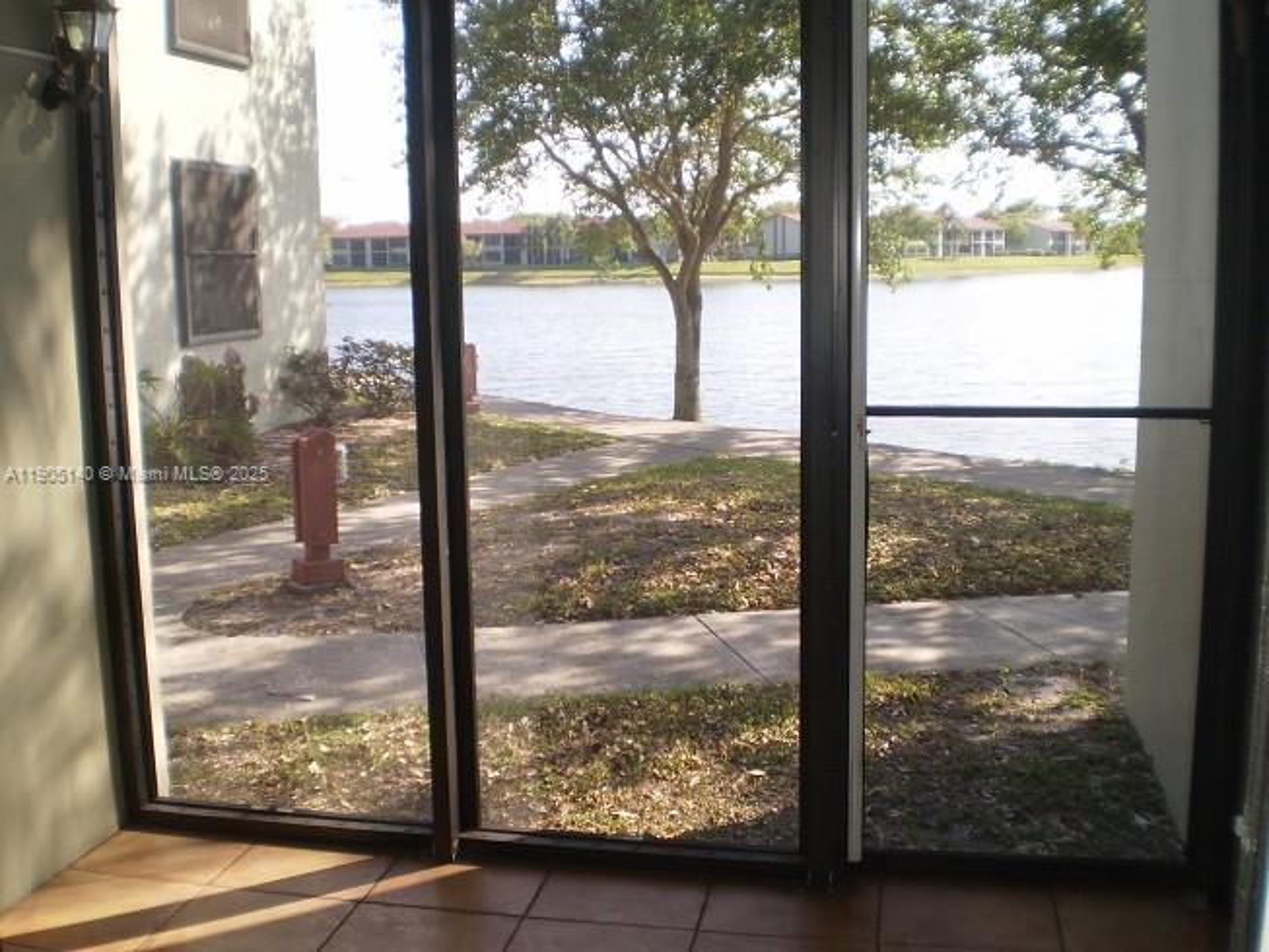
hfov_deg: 51.3
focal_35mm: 36
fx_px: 1320
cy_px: 476
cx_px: 634
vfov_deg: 39.7
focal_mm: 6.3
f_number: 3.1
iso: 64
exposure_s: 1/125
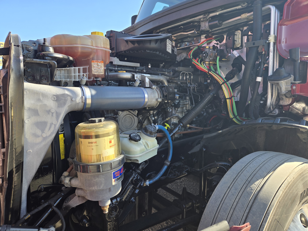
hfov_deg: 73.9
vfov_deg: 58.9
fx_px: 205
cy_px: 116
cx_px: 154
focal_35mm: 23
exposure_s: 1/431
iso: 25
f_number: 1.8
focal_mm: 5.4
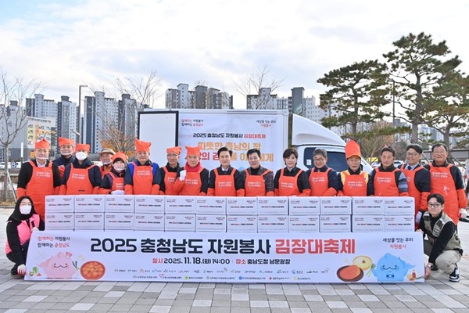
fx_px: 391
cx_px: 234
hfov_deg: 61.9
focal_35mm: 30
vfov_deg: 43.6
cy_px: 156
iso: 100
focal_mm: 30
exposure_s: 1/250
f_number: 5.6
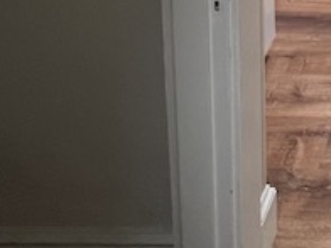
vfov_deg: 19.8
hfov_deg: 26.4
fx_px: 507
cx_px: 495
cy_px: -204
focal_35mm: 53
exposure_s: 1/60
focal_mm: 1.57
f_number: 1.8
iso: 125
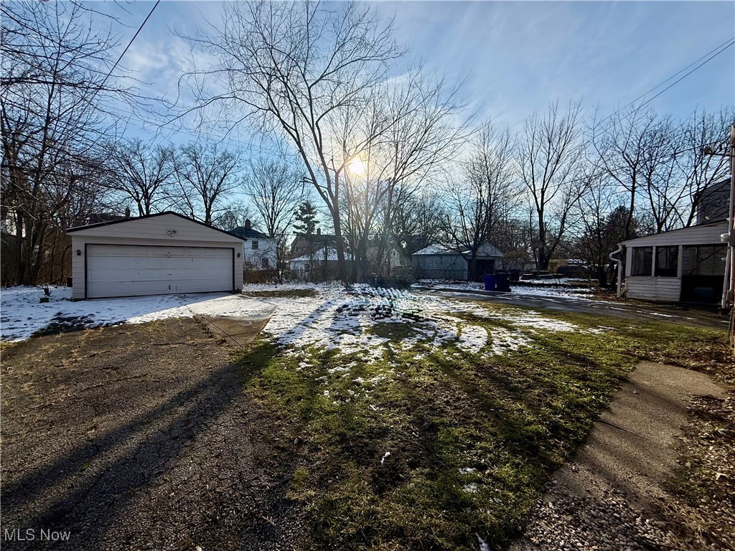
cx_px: 368
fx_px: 297
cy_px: 276
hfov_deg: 102.1
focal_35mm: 14
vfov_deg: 85.7
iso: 50
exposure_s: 1/3663
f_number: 2.2
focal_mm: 2.22
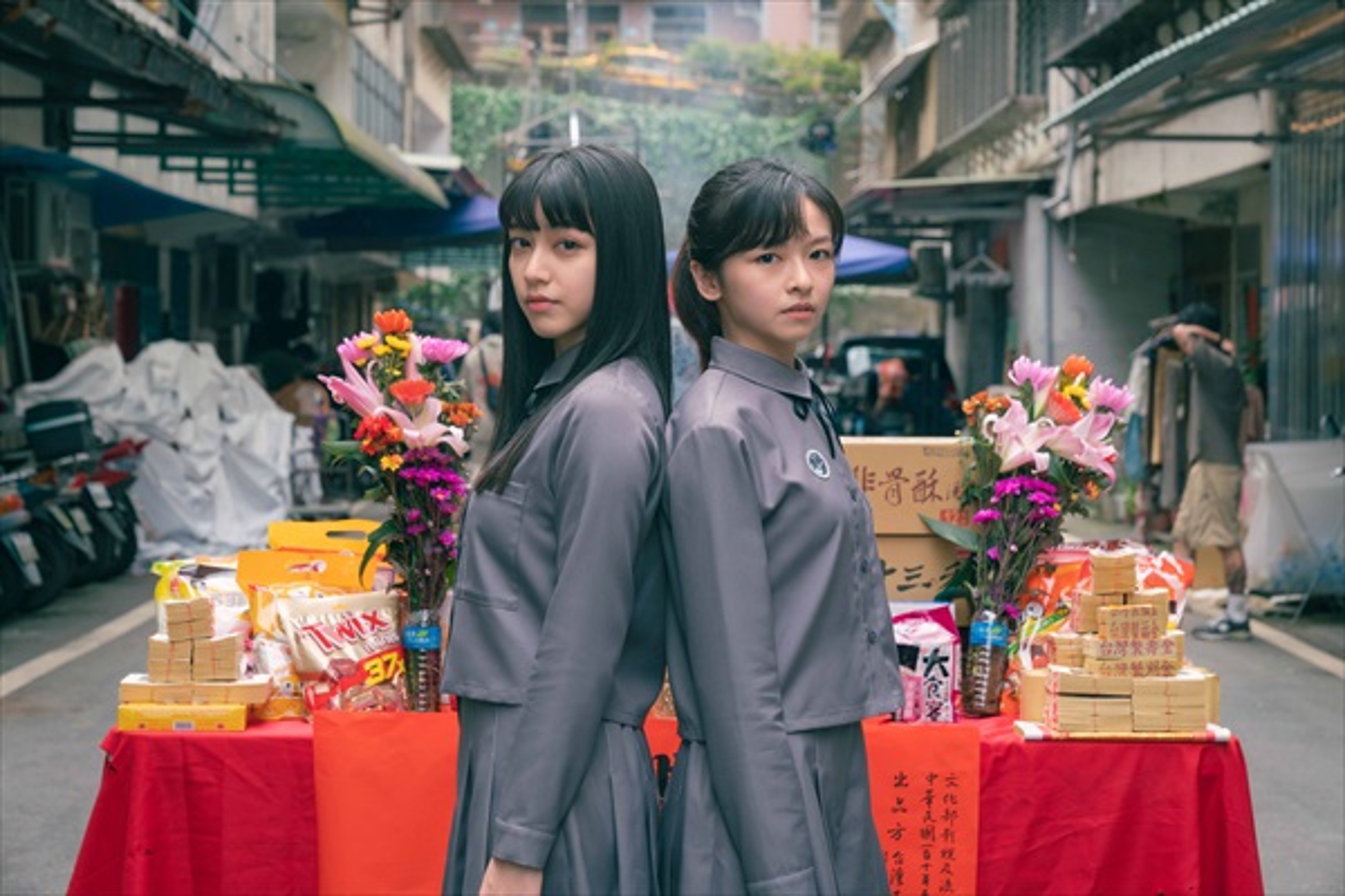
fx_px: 2615
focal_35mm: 70
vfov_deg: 19.5
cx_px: 672
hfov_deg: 28.8
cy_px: 448
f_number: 5.6
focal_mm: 70
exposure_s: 1/200
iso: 200
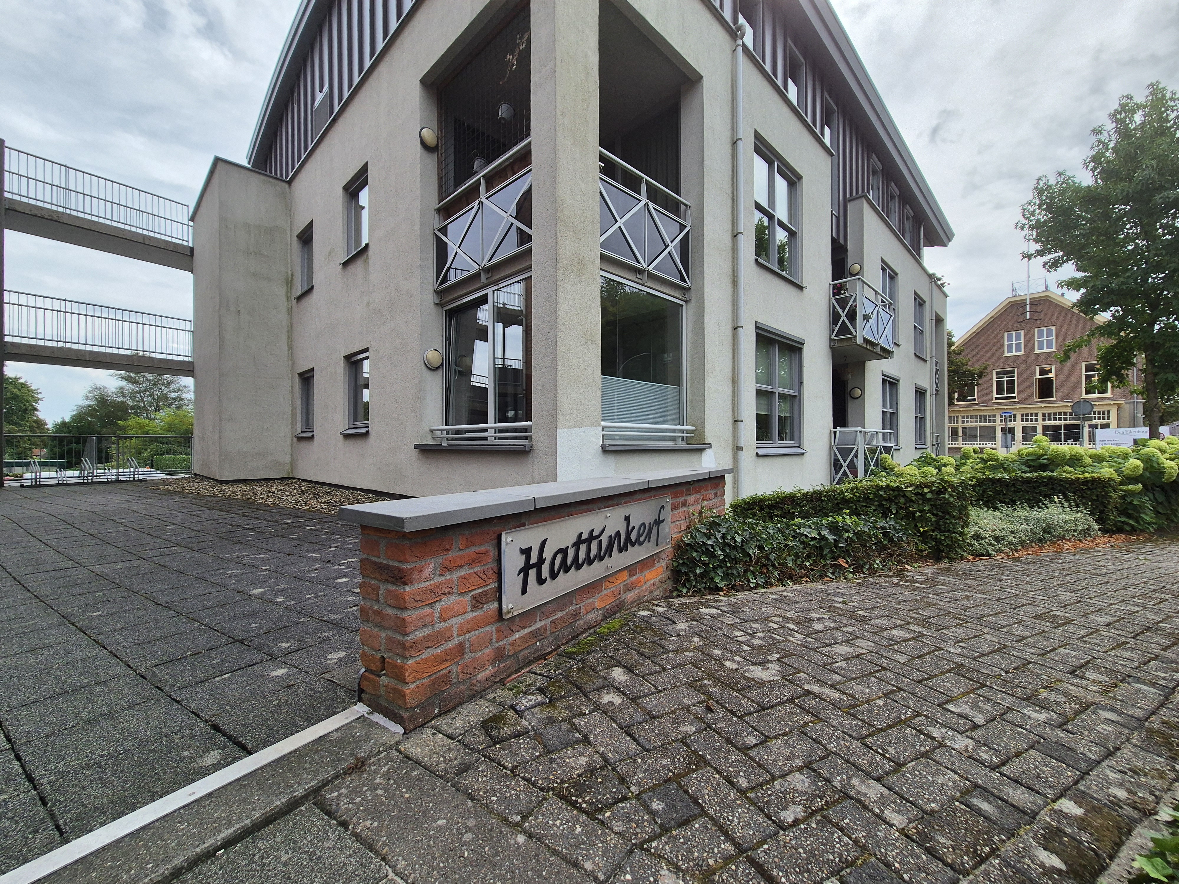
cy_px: 442
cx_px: 590
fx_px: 443
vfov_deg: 89.9
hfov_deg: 106.2
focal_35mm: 13
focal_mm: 2.2
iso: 50
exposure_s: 1/2184
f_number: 2.2
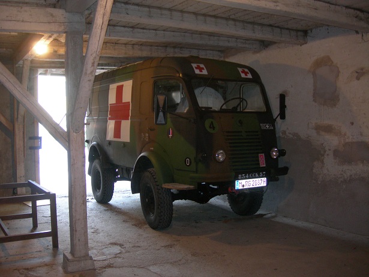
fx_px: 405
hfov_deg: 49.0
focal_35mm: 38
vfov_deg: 37.7
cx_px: 184
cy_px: 138
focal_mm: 7.8
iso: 200
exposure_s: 1/5.3
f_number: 2.8
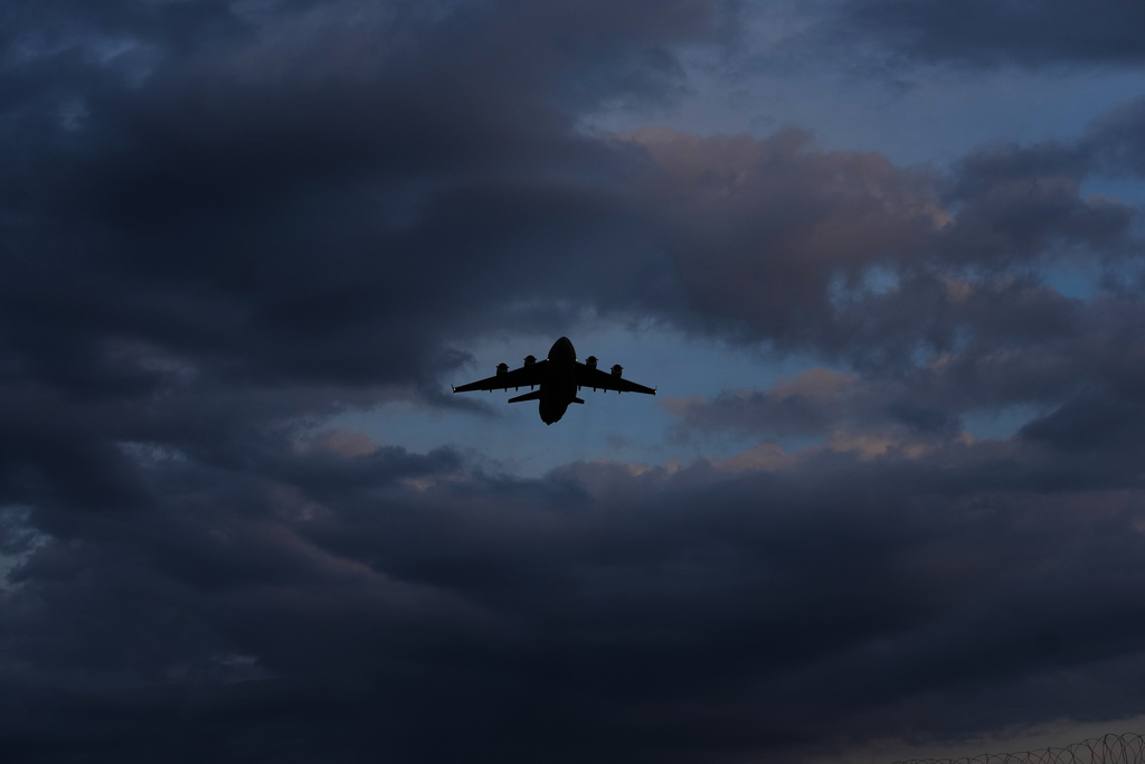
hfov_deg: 28.8
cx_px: 572
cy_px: 382
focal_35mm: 70
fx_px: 2227
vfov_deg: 19.5
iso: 640
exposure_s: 1/1000
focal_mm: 70
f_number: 5
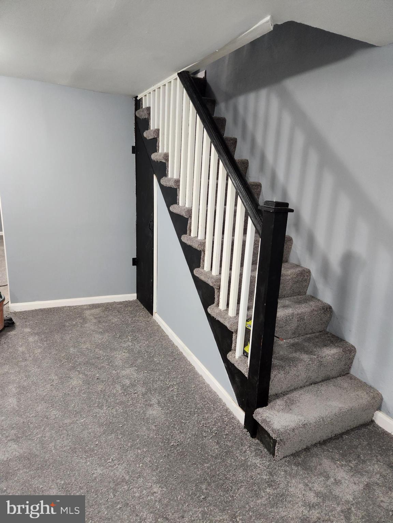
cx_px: 196
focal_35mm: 23
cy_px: 262
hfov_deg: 58.9
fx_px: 348
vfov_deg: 73.9
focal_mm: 5.4
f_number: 1.8
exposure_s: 1/60
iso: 400
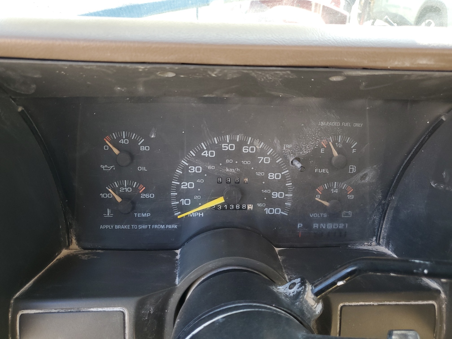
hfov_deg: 67.3
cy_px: 170
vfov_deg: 53.1
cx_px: 226
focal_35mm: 26
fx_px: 339
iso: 58
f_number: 1.5
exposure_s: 1/120
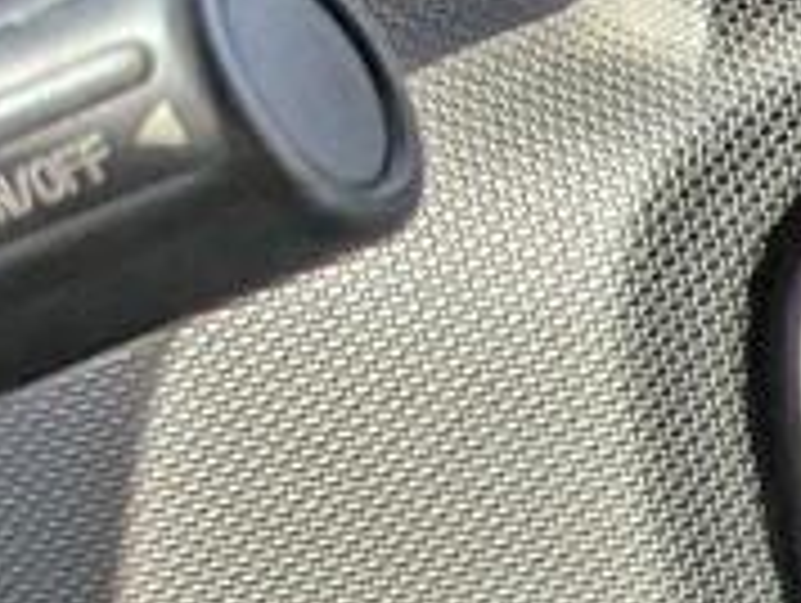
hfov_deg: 8.6
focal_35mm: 172
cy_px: 783
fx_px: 3985
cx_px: 2702
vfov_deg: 8.5
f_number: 1.68
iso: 23
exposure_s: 1/259
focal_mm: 6.9
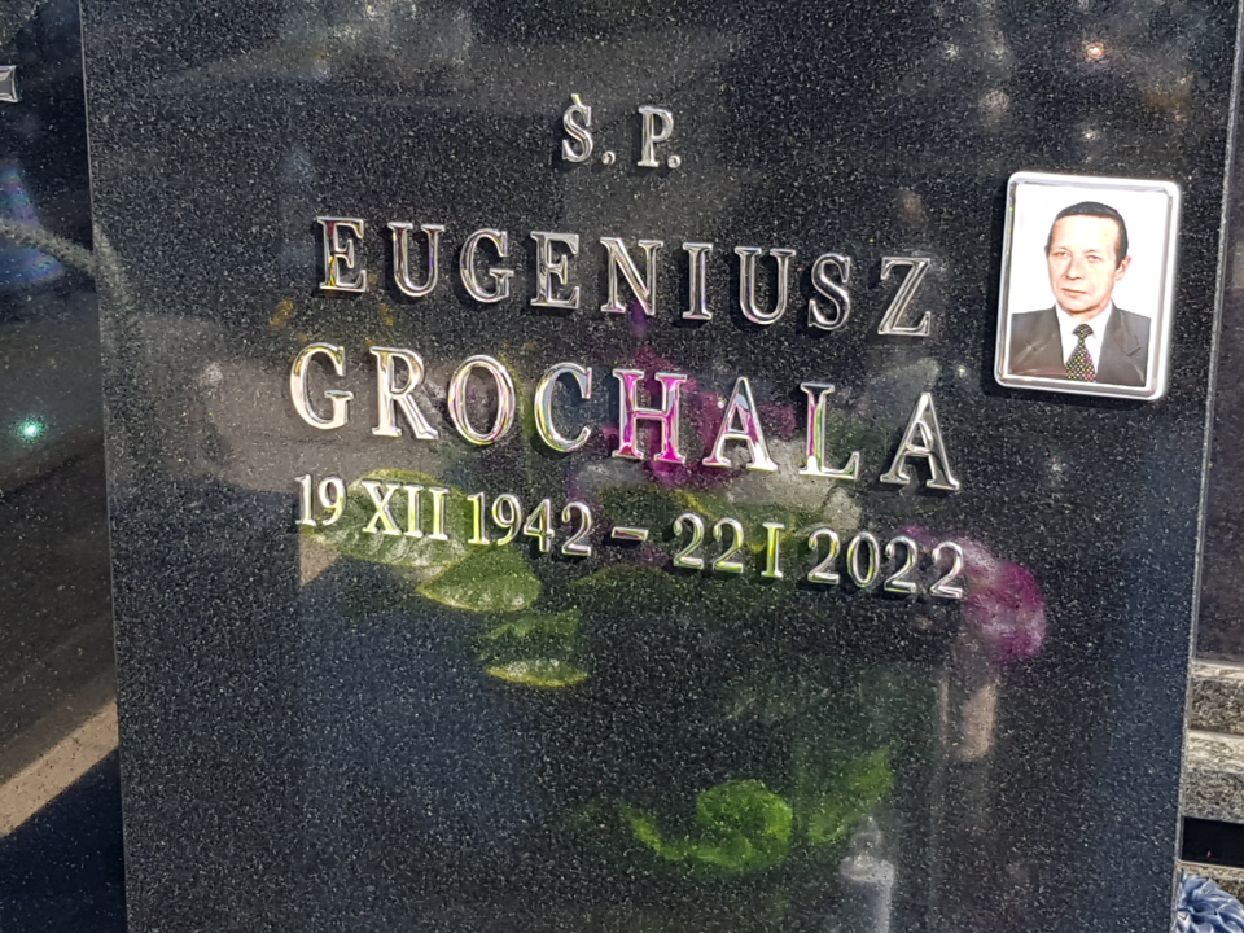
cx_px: 622
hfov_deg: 67.3
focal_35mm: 26
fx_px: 934
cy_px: 466
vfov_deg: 53.1
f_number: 1.7
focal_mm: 4.2
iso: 40
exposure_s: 1/568
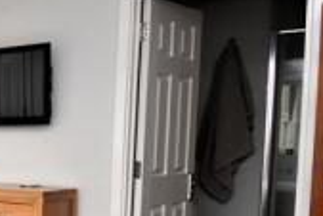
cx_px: -228
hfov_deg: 23.0
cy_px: 179
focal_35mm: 58
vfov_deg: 23.0
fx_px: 521
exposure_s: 1/125
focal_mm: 10
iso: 800
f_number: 5.6
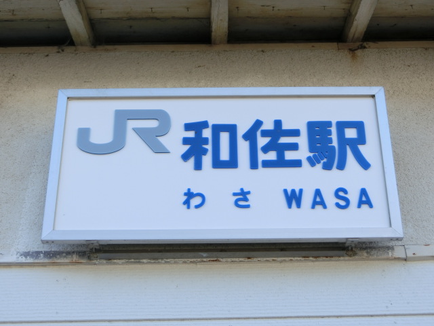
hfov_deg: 32.2
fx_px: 752
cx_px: 217
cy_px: 163
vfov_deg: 24.4
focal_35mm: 60
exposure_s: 1/160
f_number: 5
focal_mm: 10.7
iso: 80
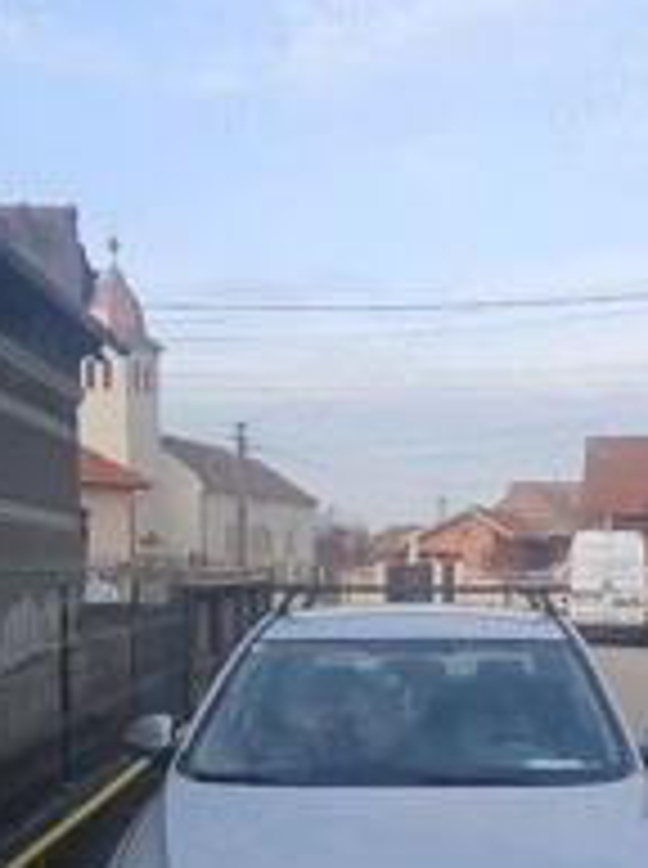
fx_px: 1352
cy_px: 783
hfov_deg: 26.8
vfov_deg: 33.7
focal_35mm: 54
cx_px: 432
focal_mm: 3.98
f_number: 1.8
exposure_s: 1/189
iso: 20
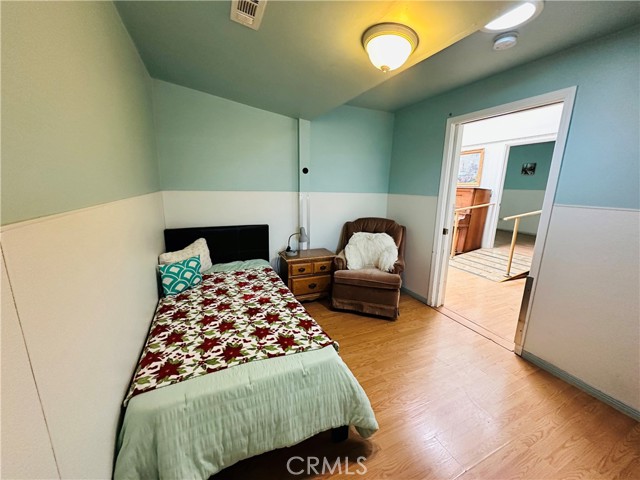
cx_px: 320
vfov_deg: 85.7
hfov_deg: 102.1
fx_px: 259
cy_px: 240
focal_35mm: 14
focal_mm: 2.22
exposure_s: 1/60
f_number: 2.2
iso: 640
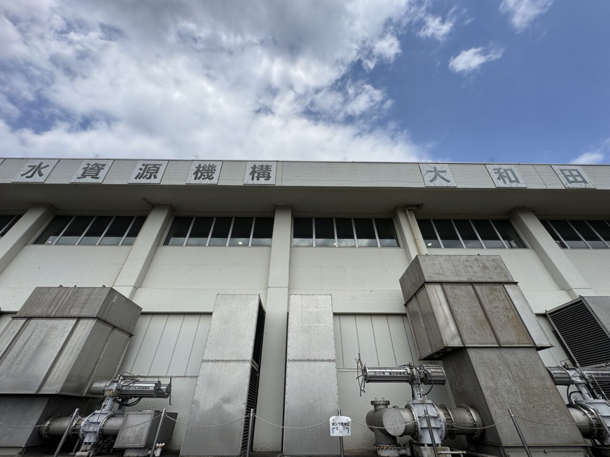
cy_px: 228
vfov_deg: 85.7
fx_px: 247
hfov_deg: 102.1
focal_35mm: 14
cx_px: 305
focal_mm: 2.22
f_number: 2.2
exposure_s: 1/2874
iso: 50
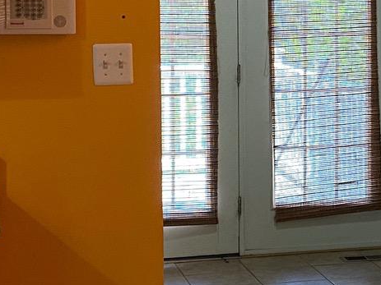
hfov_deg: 16.7
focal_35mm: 115
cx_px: 387
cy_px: 79
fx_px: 1265
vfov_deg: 12.8
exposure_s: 1/60
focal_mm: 4.25
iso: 160
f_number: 1.8
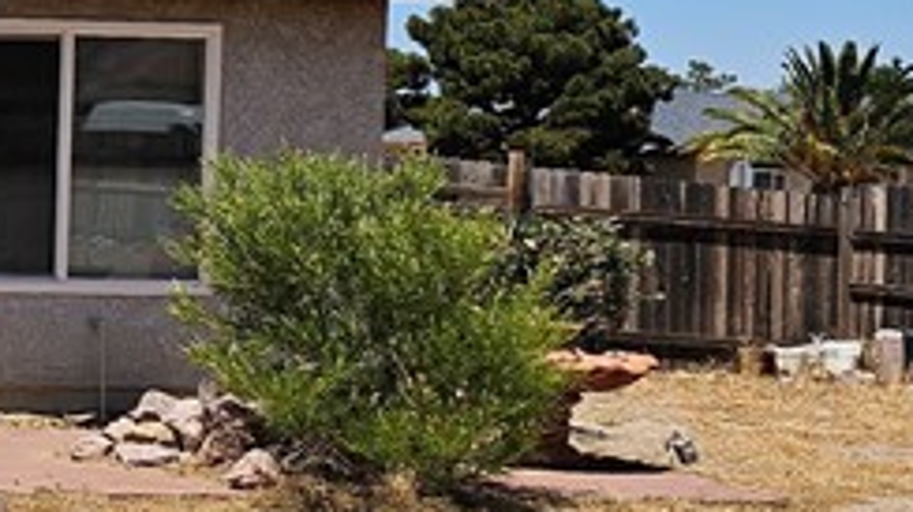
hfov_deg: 17.2
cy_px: 146
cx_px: -651
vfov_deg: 11.5
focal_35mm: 105
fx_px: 2541
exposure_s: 1/1468
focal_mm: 6.3
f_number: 1.7
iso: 10
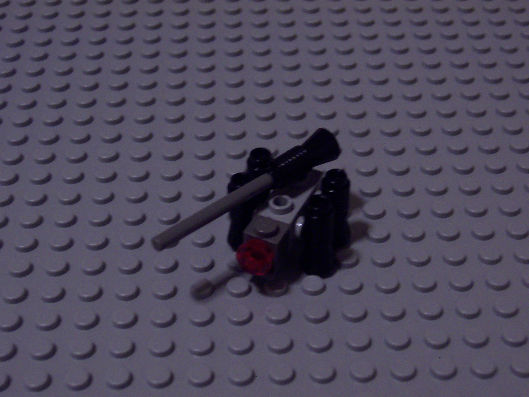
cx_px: 264
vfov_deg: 17.8
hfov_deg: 23.6
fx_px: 1268
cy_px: 198
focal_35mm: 83
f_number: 4
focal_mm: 12.8
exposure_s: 1/8
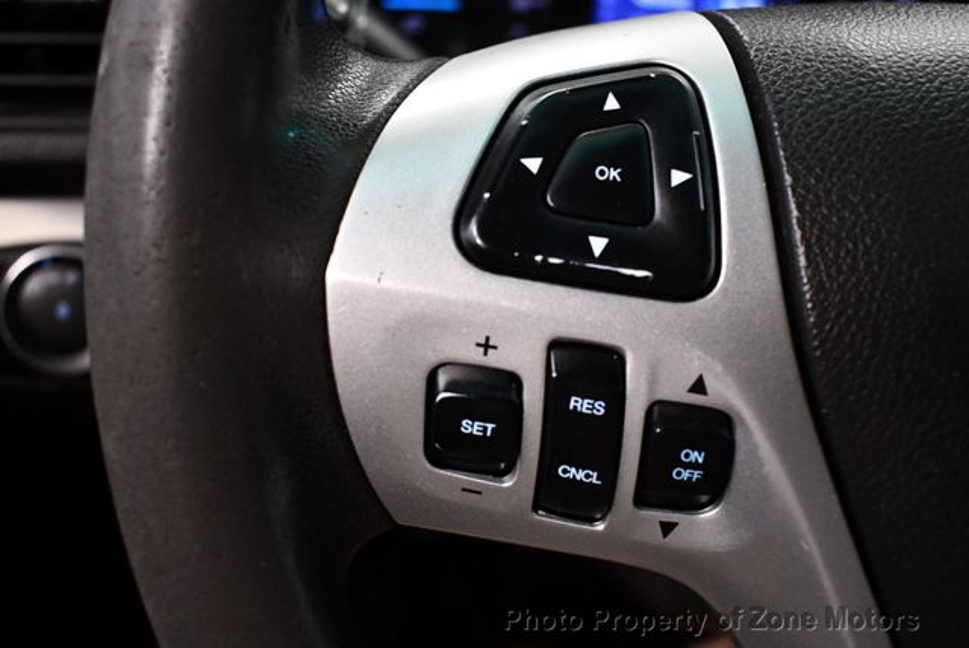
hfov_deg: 53.1
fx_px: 970
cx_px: 484
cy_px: 324
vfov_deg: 36.9
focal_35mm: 36
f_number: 3.5
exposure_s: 1/125
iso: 2800
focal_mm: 18
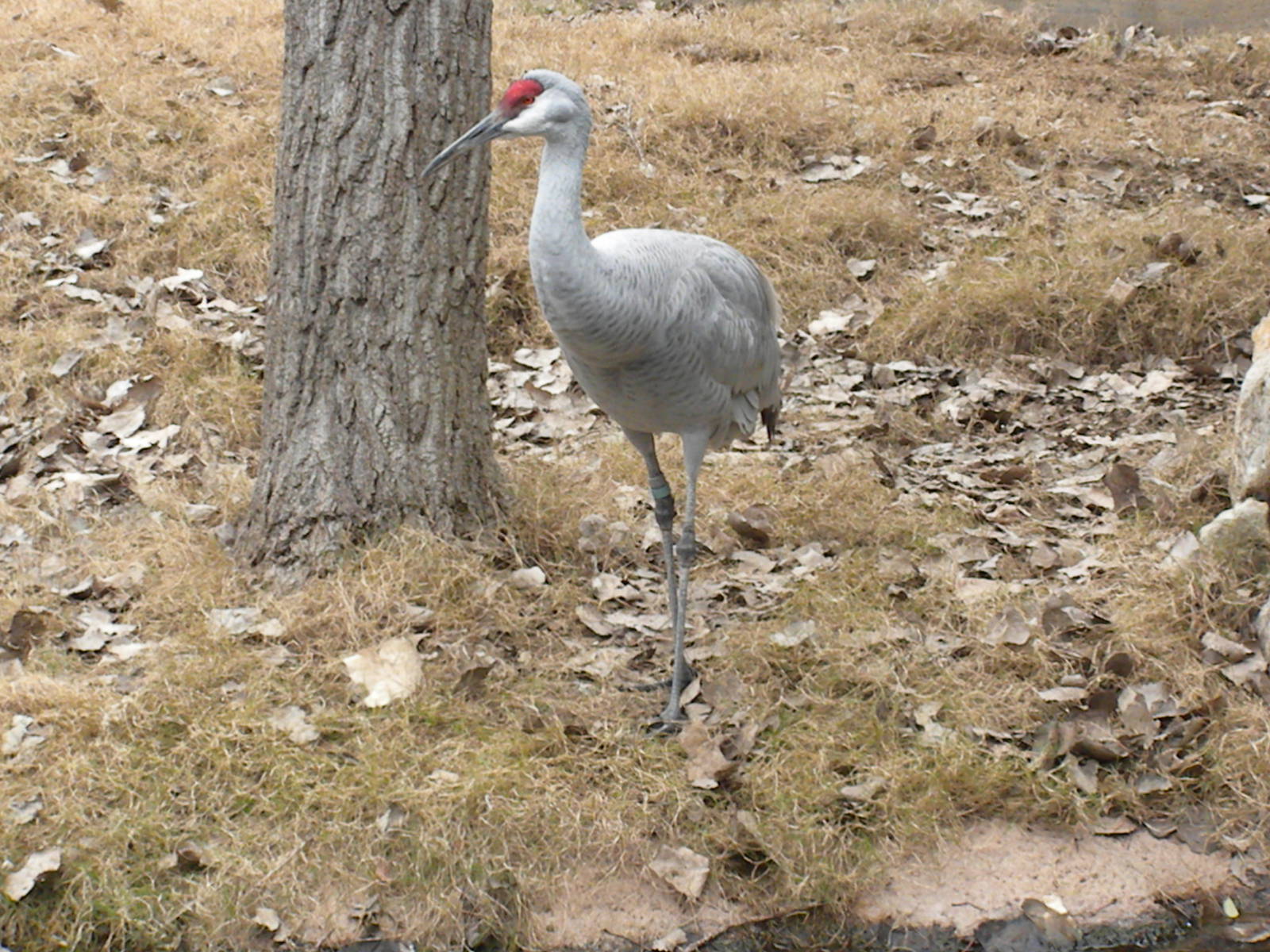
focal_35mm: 119
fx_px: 4366
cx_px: 635
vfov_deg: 12.5
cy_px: 476
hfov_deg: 16.6
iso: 640
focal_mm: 21
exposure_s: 1/289
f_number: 5.1
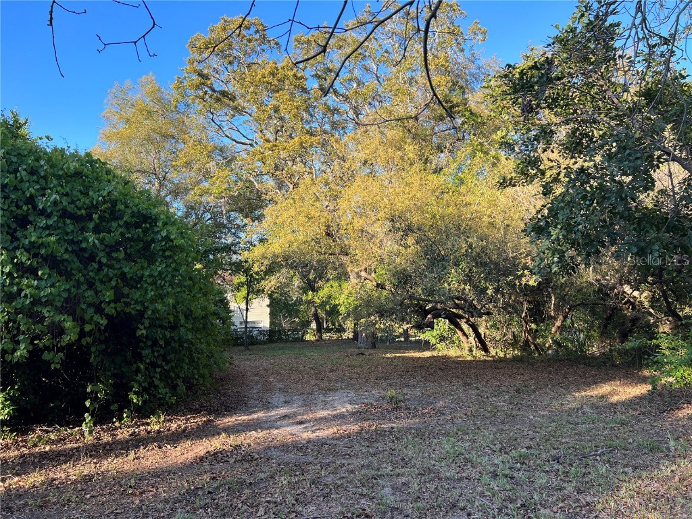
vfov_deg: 53.1
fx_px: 520
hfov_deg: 67.3
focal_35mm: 26
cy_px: 260
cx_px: 346
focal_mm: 5.7
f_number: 1.5
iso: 50
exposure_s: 1/692
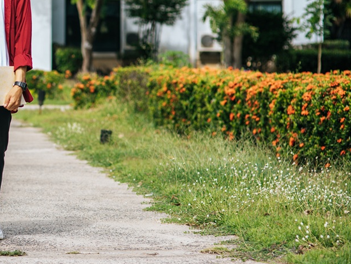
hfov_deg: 9.4
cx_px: -73
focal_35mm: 207
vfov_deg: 7.2
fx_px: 2100
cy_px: 35
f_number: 2.2
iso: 64
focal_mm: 85
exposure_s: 1/250
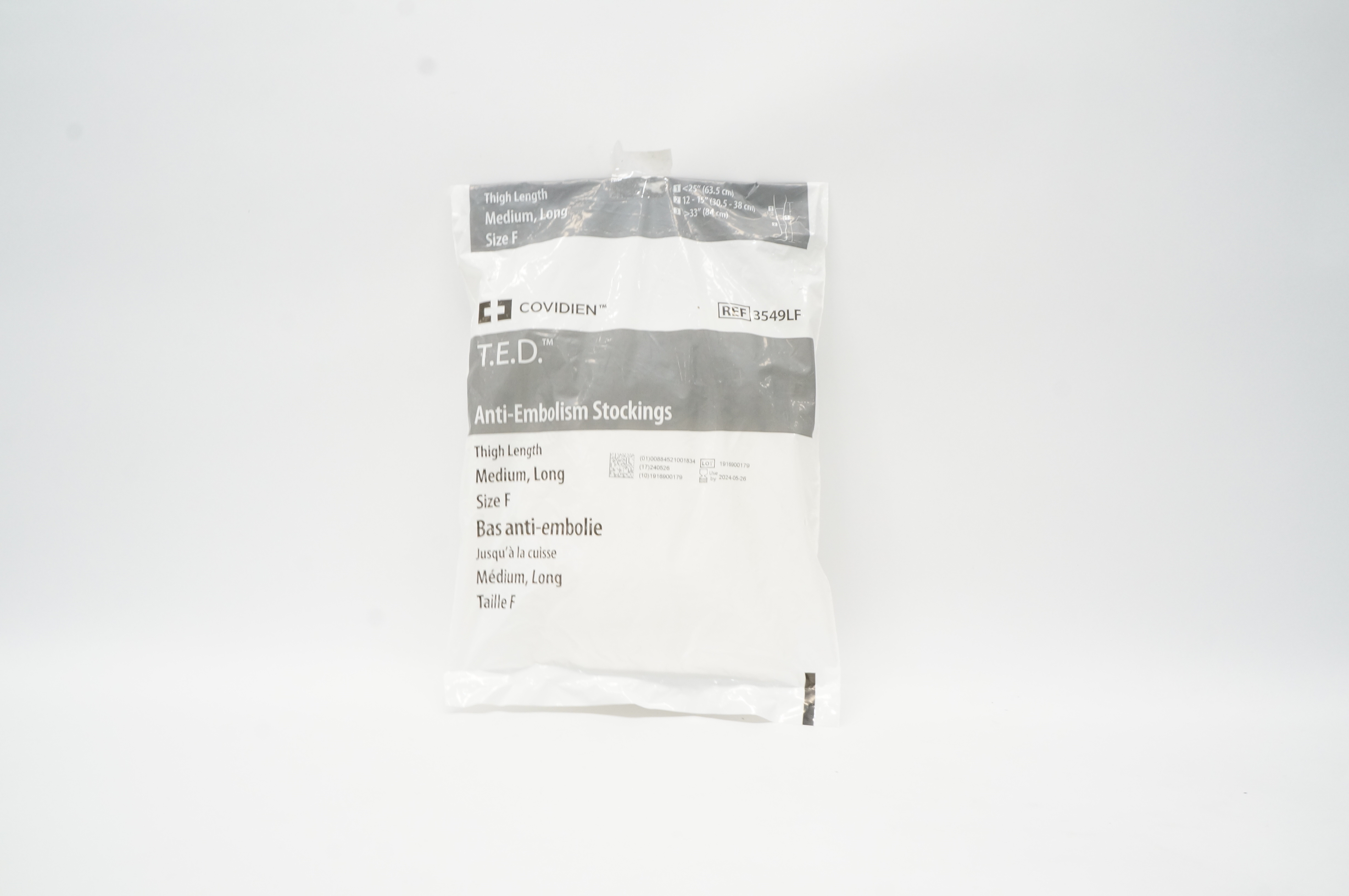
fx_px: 1011
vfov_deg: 47.8
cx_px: 674
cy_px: 448
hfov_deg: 67.4
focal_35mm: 27
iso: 800
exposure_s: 1/20
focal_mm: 18
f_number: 11
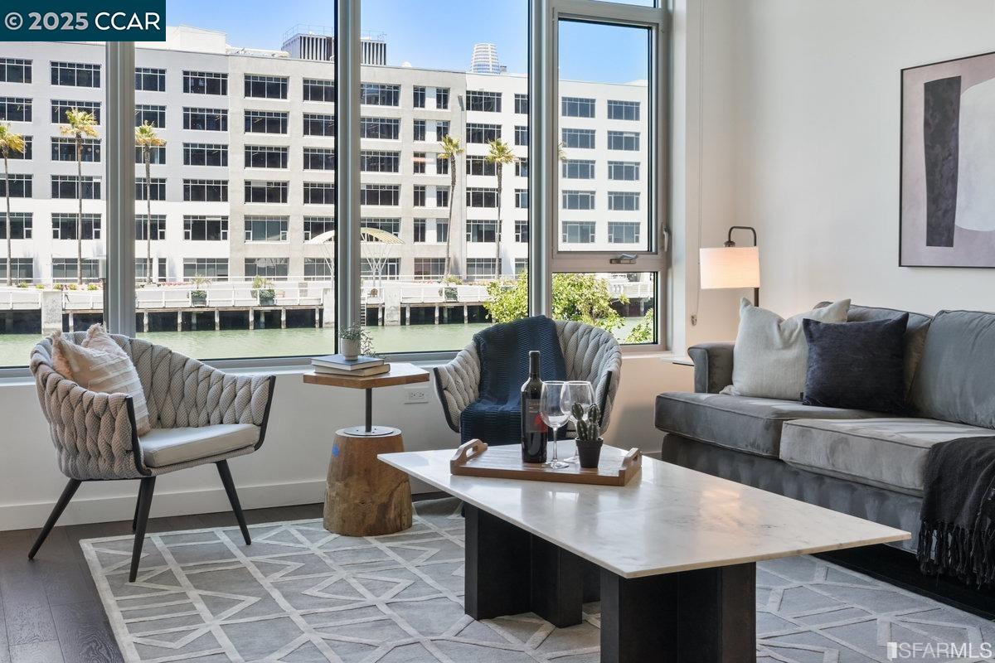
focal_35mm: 37
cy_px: 332
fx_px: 1023
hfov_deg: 51.9
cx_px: 498
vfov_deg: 35.9
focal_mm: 25
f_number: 11
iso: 400
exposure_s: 1/13
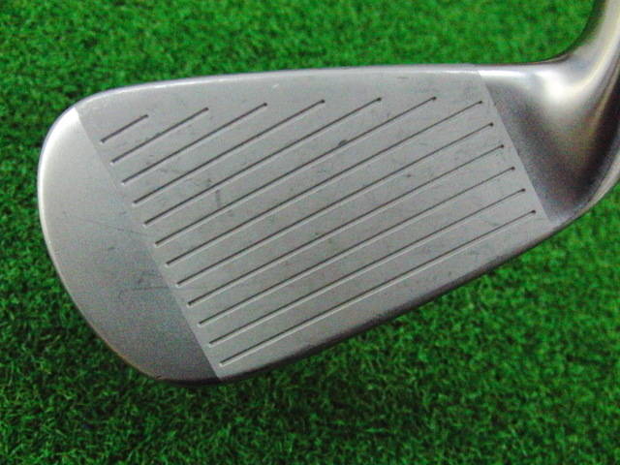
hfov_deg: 50.1
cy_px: 232
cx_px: 310
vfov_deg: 38.7
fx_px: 663
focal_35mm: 37
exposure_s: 1/320
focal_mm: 6.42
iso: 3200
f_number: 3.6
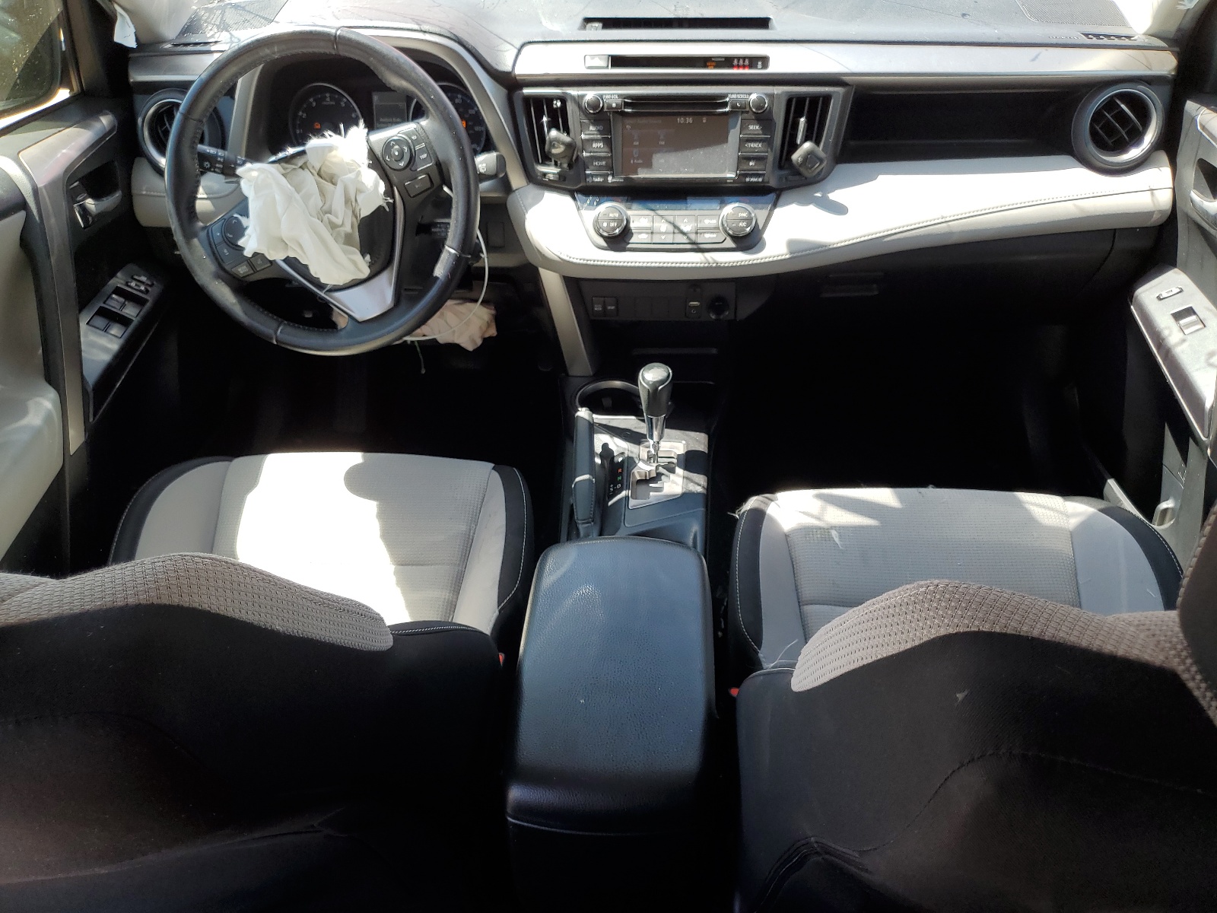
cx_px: 608
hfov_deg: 67.3
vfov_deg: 53.1
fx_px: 914
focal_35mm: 26
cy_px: 456
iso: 50
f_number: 1.5
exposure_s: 1/357
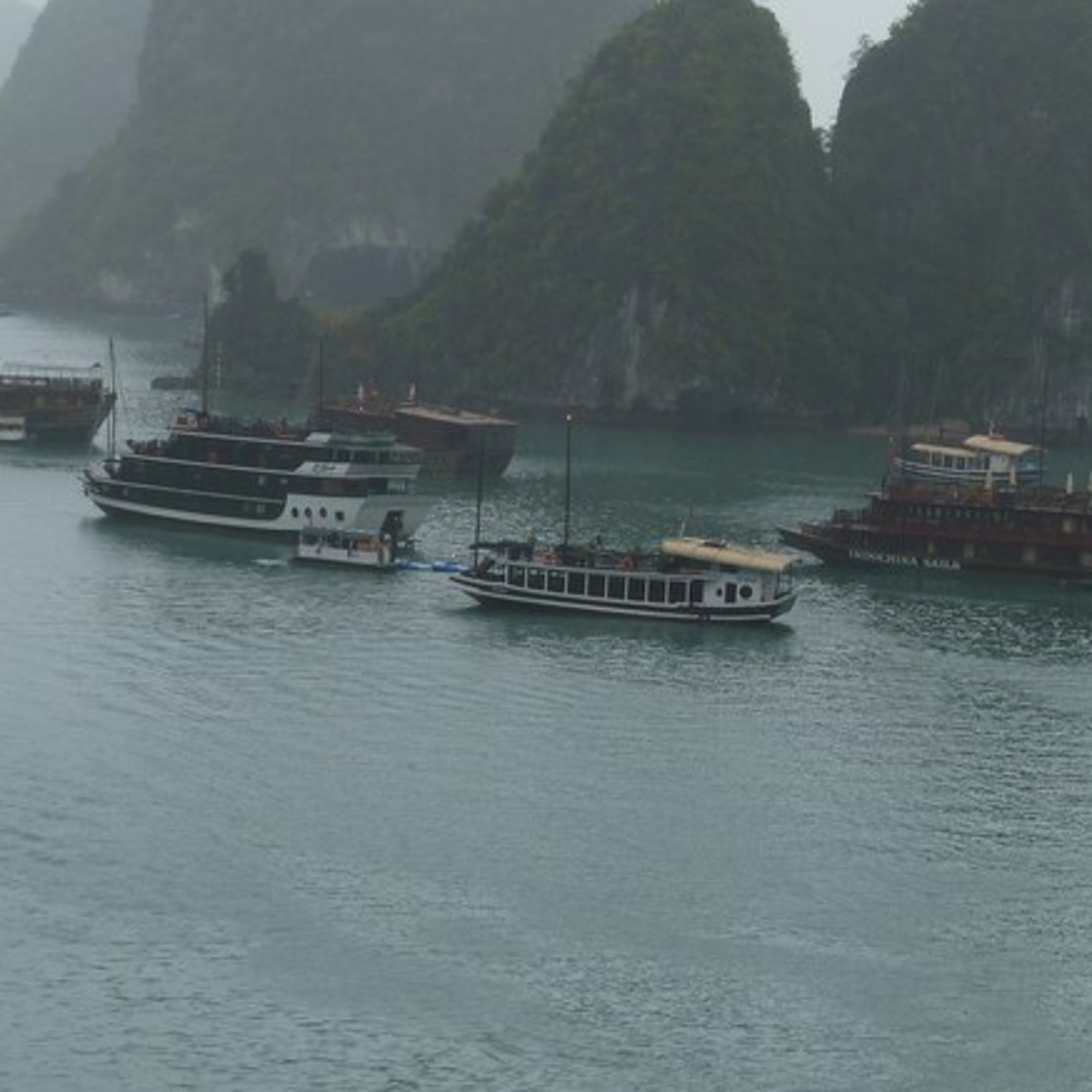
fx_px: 4104
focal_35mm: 115
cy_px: 352
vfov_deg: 15.1
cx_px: 893
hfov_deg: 15.1
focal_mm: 11
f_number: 3.3
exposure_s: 1/60
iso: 100
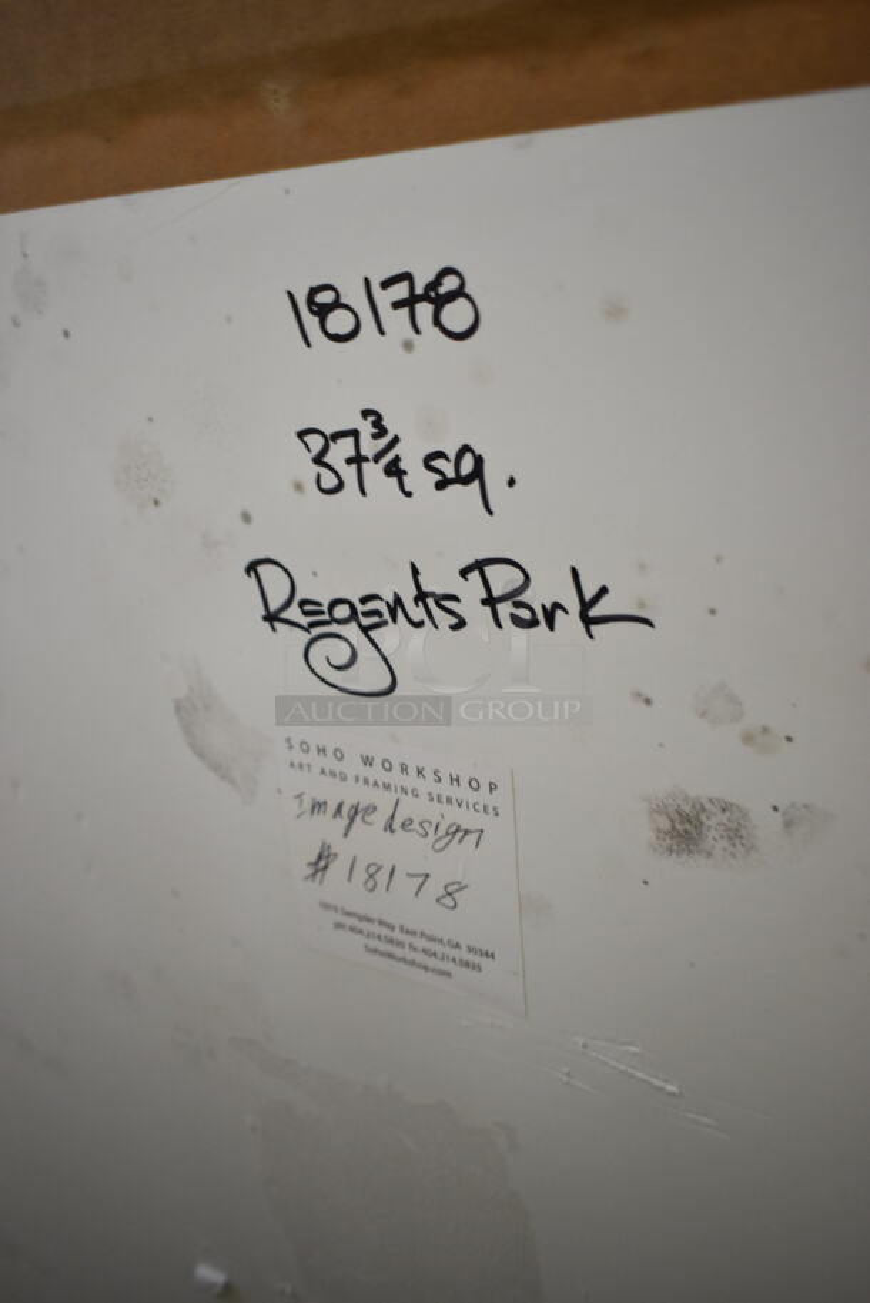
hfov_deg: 38.4
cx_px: 435
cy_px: 652
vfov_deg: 55.1
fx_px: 1249
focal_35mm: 34
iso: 400
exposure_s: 1/40
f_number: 3.8
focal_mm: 23
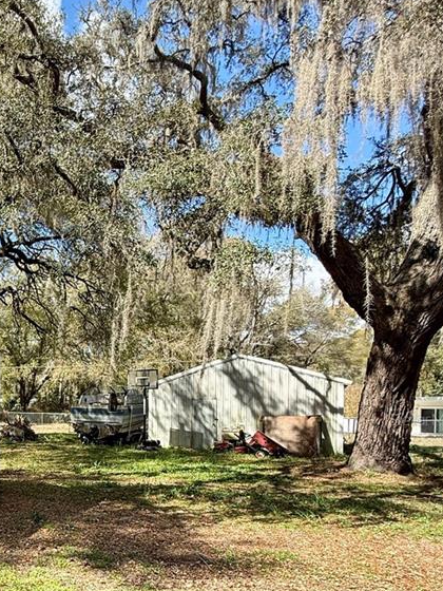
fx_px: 512
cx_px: -12
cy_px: 419
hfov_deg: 40.3
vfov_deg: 57.8
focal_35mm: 30
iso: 50
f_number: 2.2
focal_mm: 2.22
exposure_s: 1/510
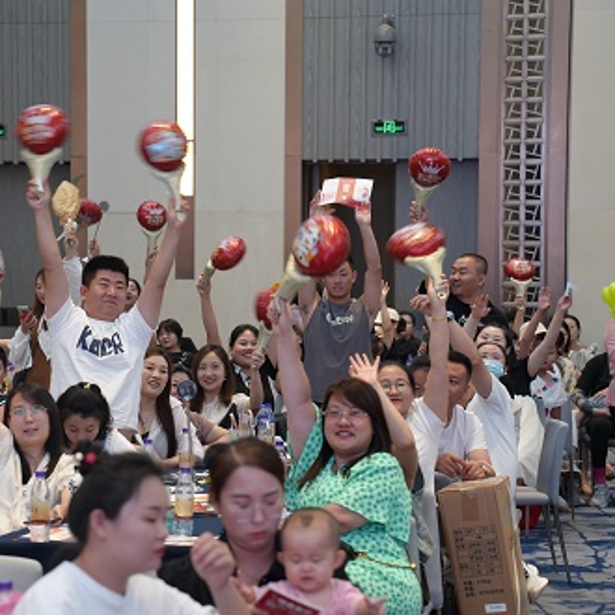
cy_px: 321
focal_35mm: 116
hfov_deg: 15.0
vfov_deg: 15.0
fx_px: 2332
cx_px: 207
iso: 1000
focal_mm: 75
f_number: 4
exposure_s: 1/125
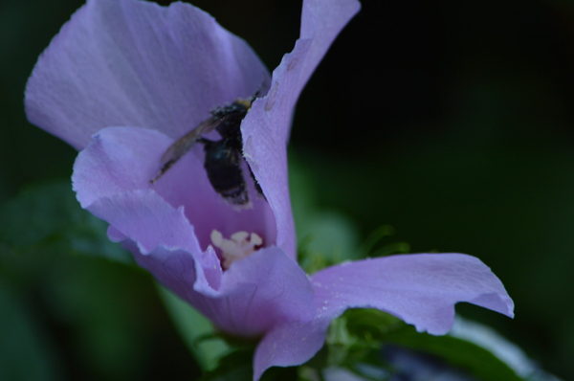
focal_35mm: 450
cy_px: 190
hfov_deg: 4.6
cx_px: 287
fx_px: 7163
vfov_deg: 3.0
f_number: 8
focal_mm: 300
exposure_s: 1/50
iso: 100
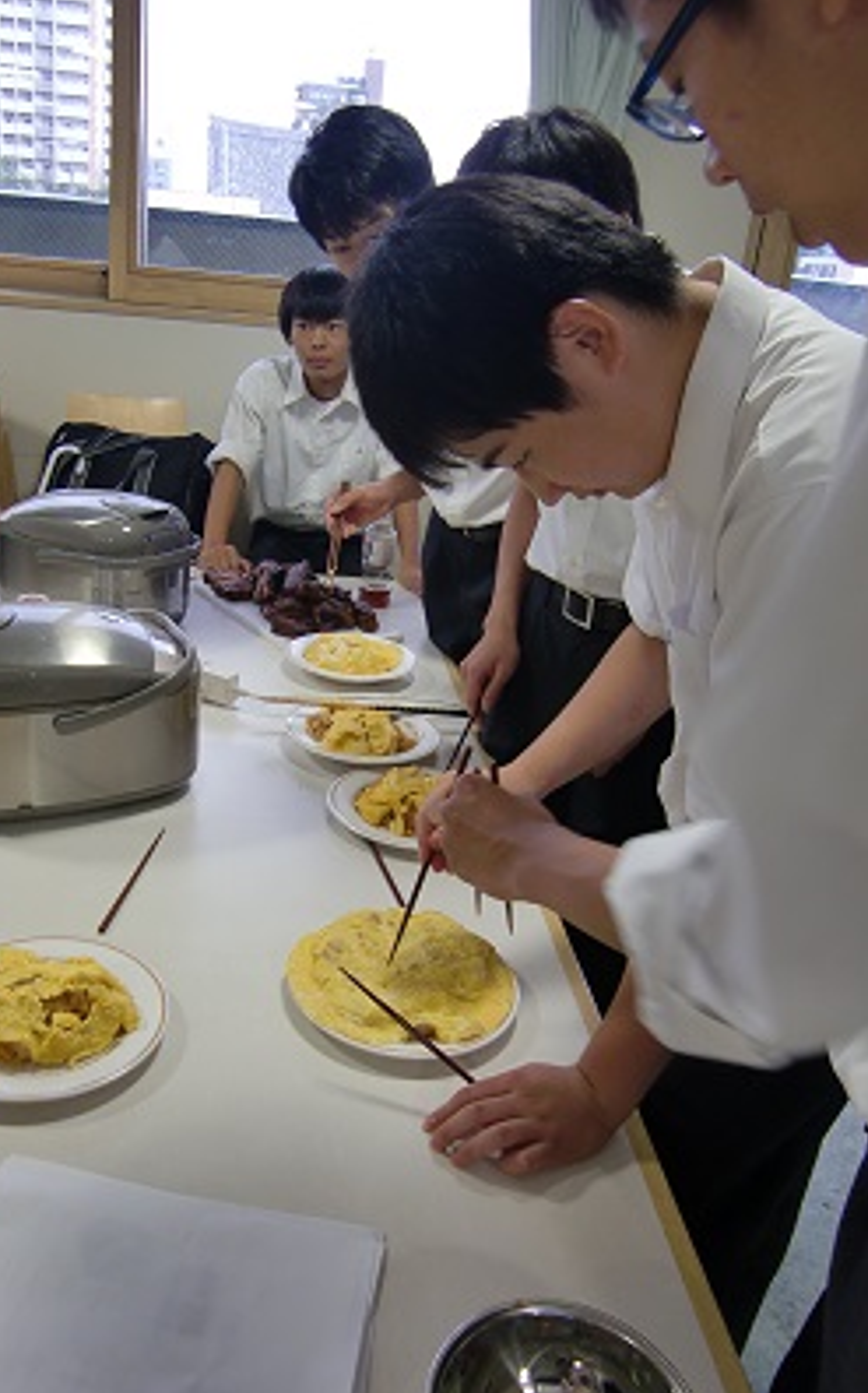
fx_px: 1137
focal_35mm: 30
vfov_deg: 62.9
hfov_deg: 41.7
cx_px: 369
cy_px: 696
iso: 100
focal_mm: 4.9
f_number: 2.6
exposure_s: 1/60
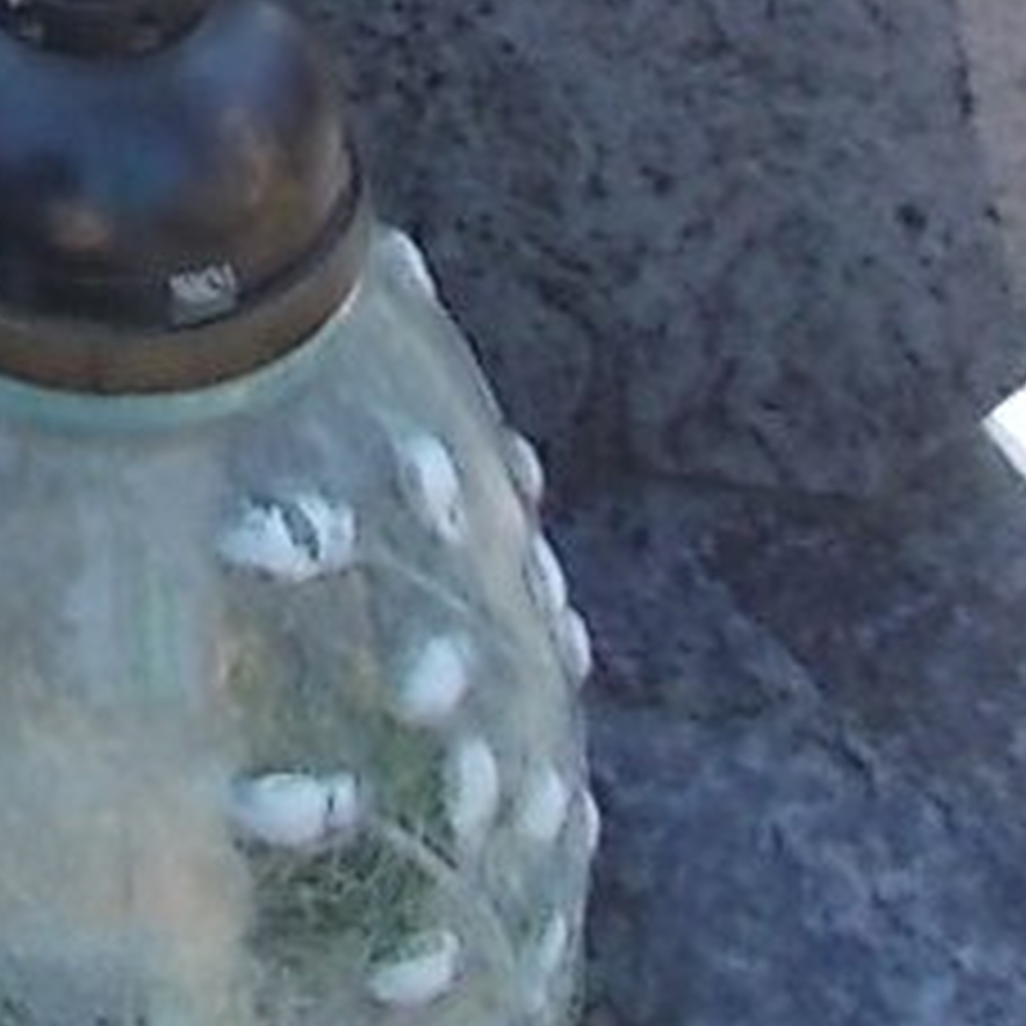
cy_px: -1656
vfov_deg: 9.4
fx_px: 5399
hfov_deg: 10.3
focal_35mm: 161
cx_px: -756
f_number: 3.2
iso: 80
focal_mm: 4.6
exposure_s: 1/250
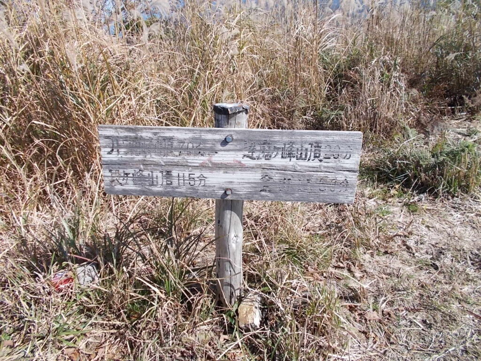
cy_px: 180
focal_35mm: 26
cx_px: 240
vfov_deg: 53.1
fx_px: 361
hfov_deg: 67.3
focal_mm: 4.6
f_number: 3.2
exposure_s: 1/500
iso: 80
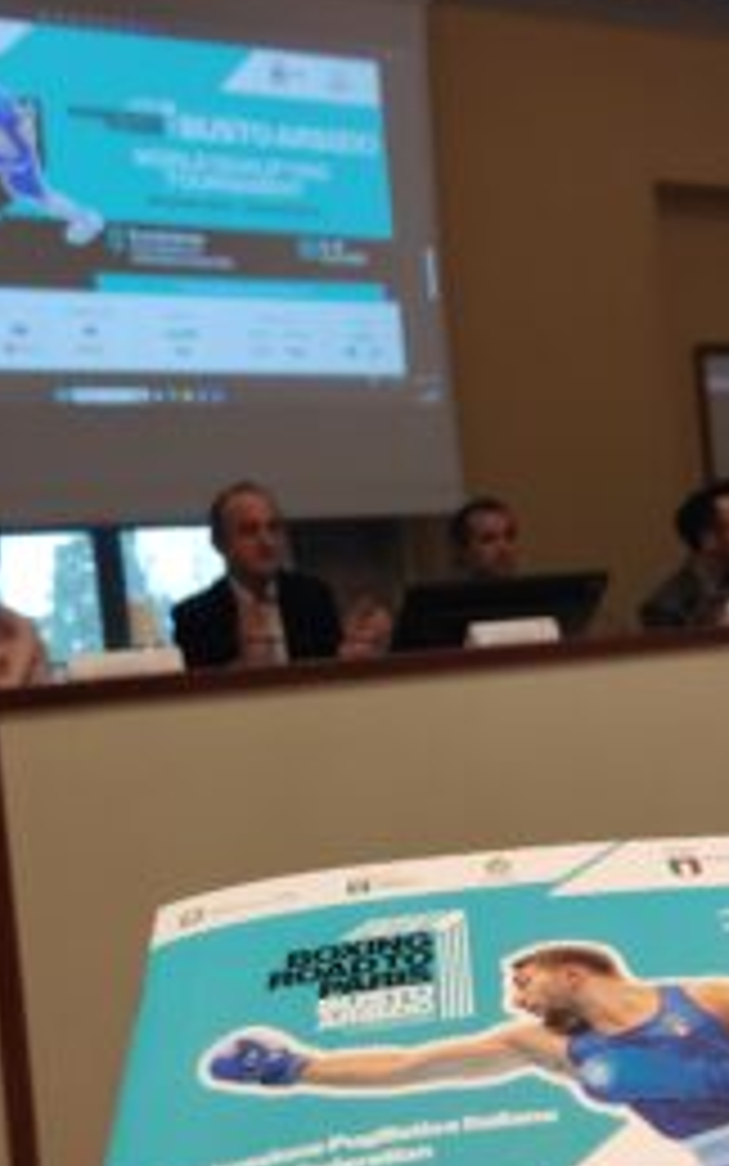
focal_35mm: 46
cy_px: 729
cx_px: 468
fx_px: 1461
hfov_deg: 27.9
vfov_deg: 43.1
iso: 62
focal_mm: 4.71
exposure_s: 1/50
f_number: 1.79
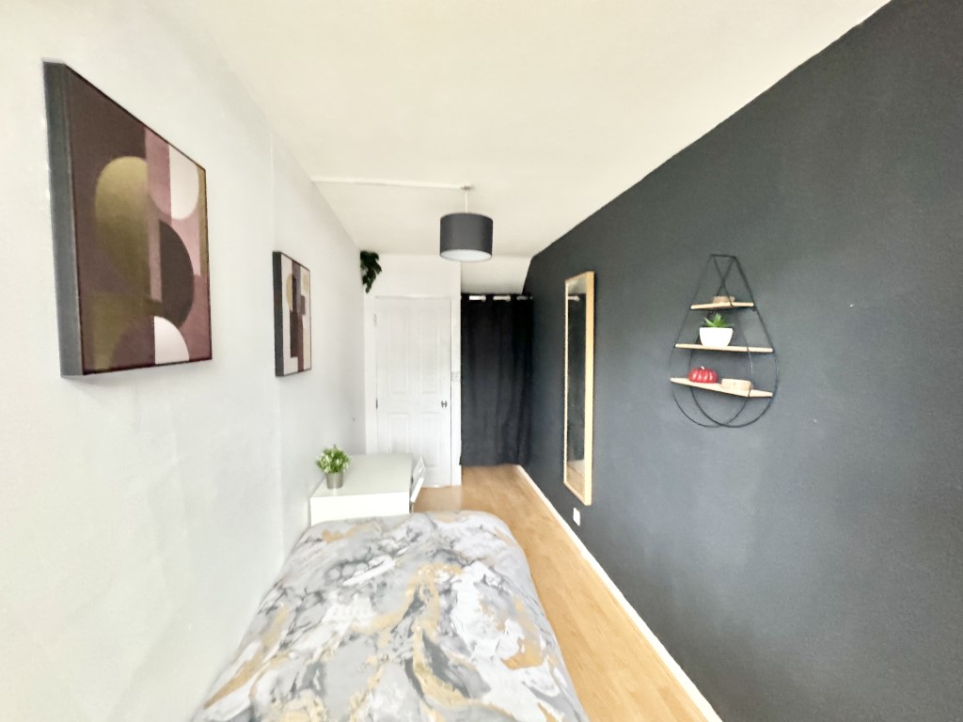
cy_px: 361
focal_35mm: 14
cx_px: 482
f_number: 2.2
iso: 1000
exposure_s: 1/60
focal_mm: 2.22
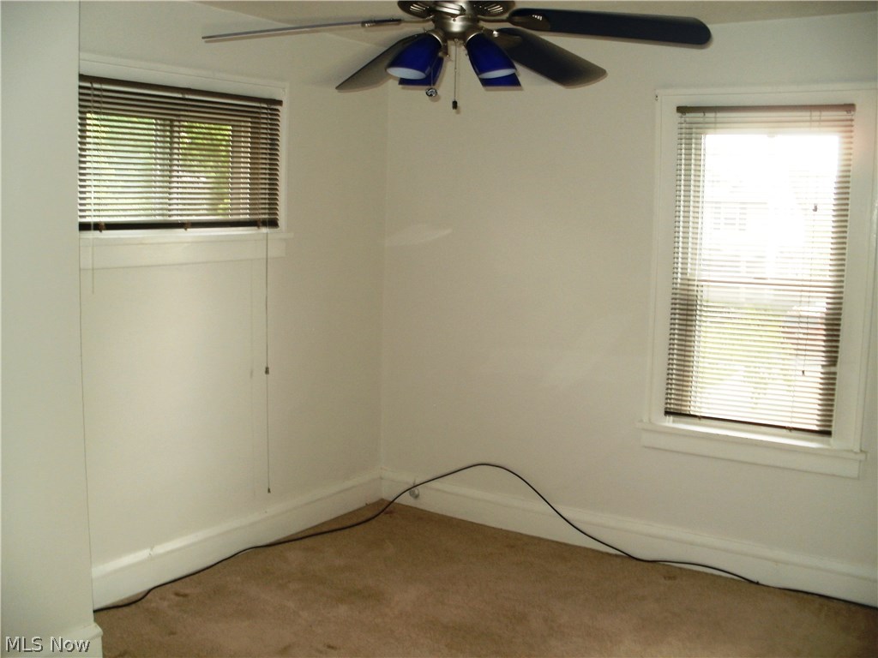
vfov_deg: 39.7
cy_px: 329
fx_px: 913
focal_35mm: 36
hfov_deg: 51.4
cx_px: 439
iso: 125
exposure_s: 1/30
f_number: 3.5
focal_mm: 6.3
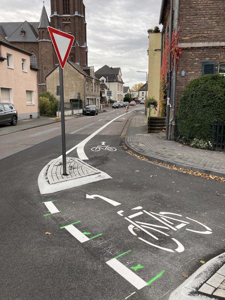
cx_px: 112
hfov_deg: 49.8
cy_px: 150
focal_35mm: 28
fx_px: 243
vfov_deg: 63.4
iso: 40
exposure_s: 1/121
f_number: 1.8
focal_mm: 3.99
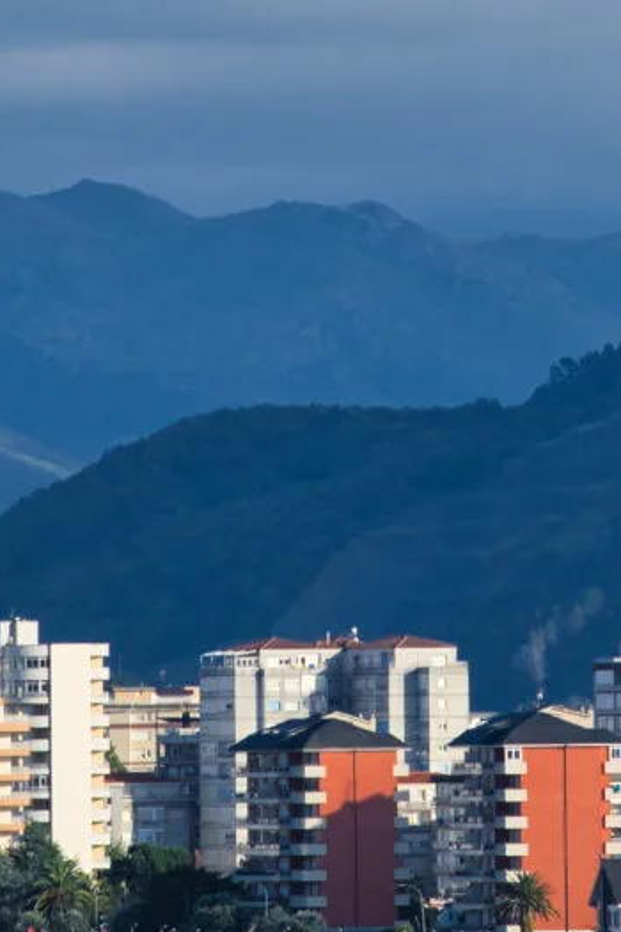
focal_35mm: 732
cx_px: 479
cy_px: 327
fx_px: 18939
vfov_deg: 2.8
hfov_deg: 1.9
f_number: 9
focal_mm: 200
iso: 160
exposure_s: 1/250
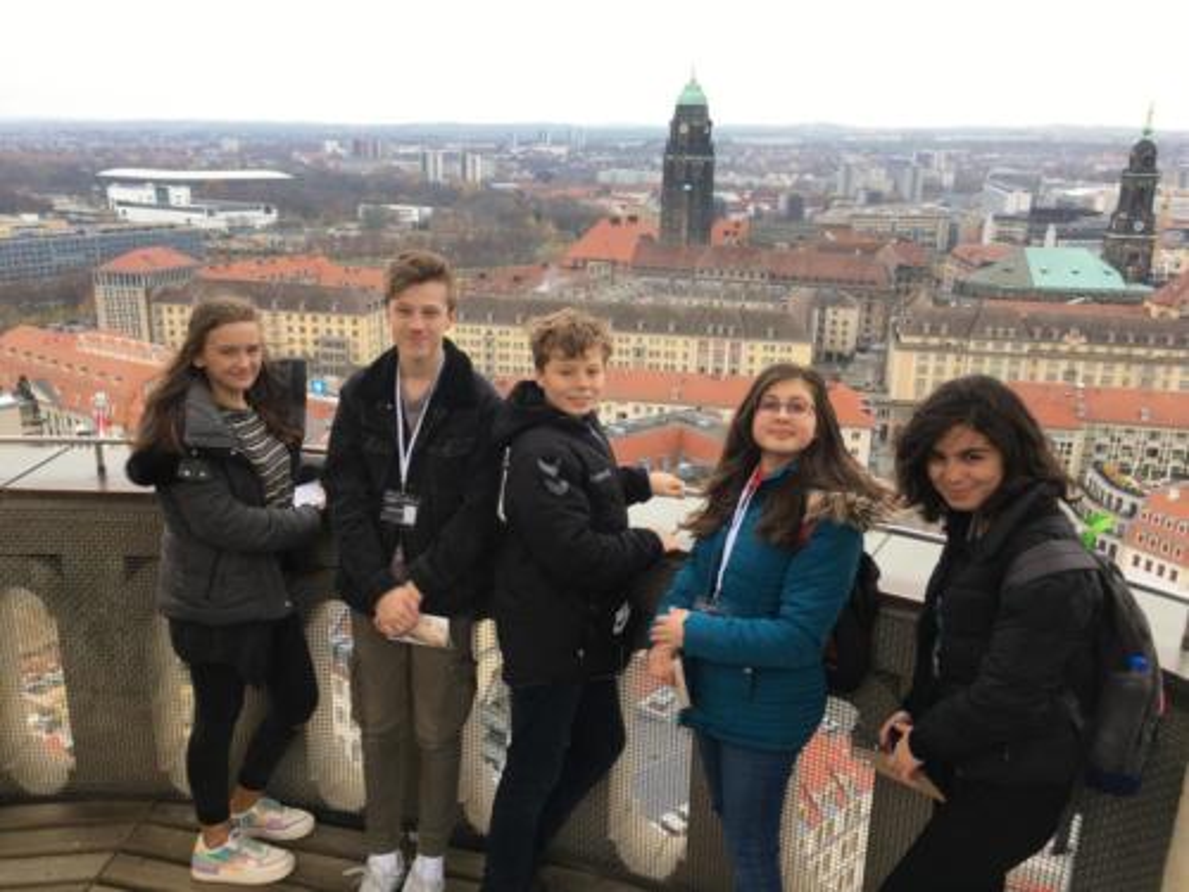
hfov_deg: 61.7
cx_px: 594
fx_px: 996
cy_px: 446
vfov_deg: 48.2
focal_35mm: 29
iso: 25
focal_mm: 4.15
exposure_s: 1/107
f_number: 2.2
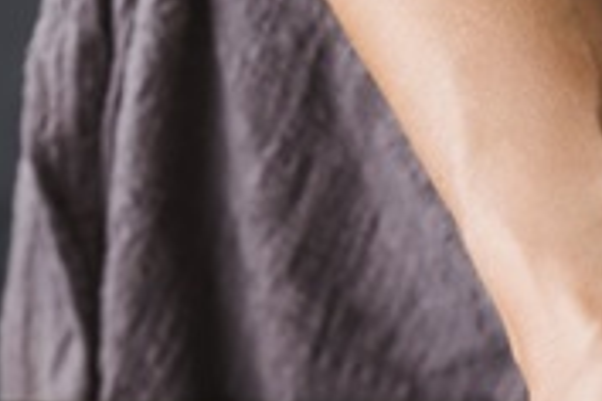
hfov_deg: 9.0
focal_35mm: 226
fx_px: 3779
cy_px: 698
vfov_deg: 6.0
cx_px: 745
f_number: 5.6
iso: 320
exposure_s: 1/50
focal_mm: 50
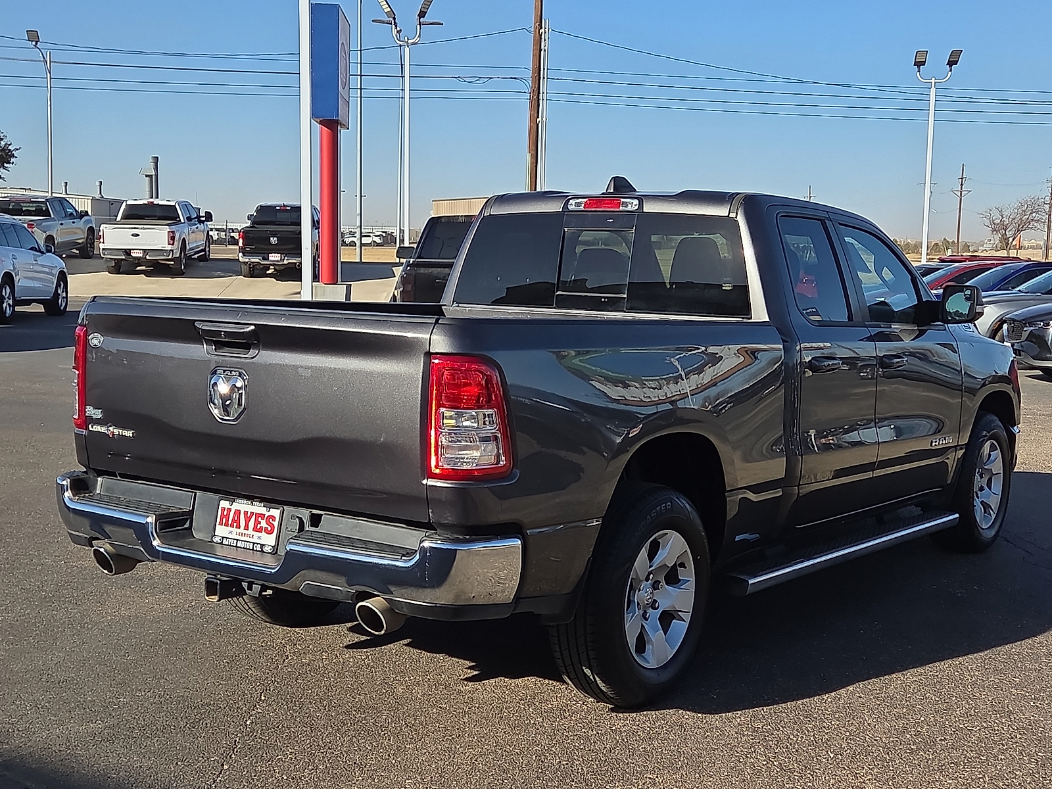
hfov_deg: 40.4
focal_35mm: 47
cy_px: 394
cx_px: 526
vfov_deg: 30.9
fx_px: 1428
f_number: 1.8
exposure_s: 1/1667
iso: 25
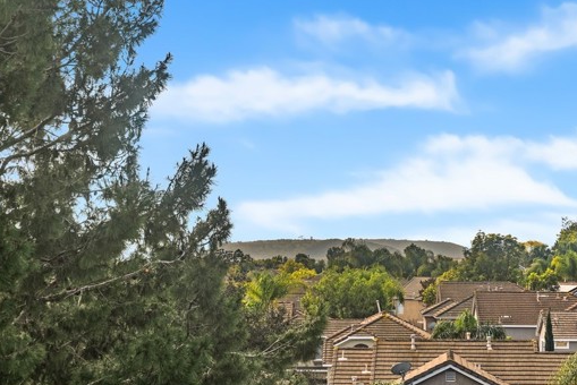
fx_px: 1411
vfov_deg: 15.6
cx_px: 362
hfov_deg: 23.1
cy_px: 185
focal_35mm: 88
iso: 100
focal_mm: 70
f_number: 8
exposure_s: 1/200
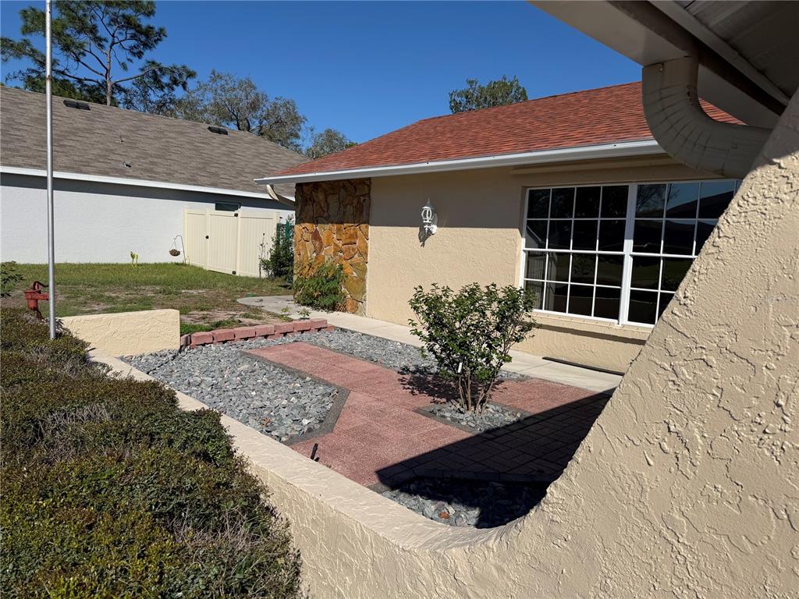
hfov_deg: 71.6
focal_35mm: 24
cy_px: 300
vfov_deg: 56.8
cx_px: 400
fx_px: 554
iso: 80
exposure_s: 1/9091
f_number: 1.78
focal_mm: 6.76
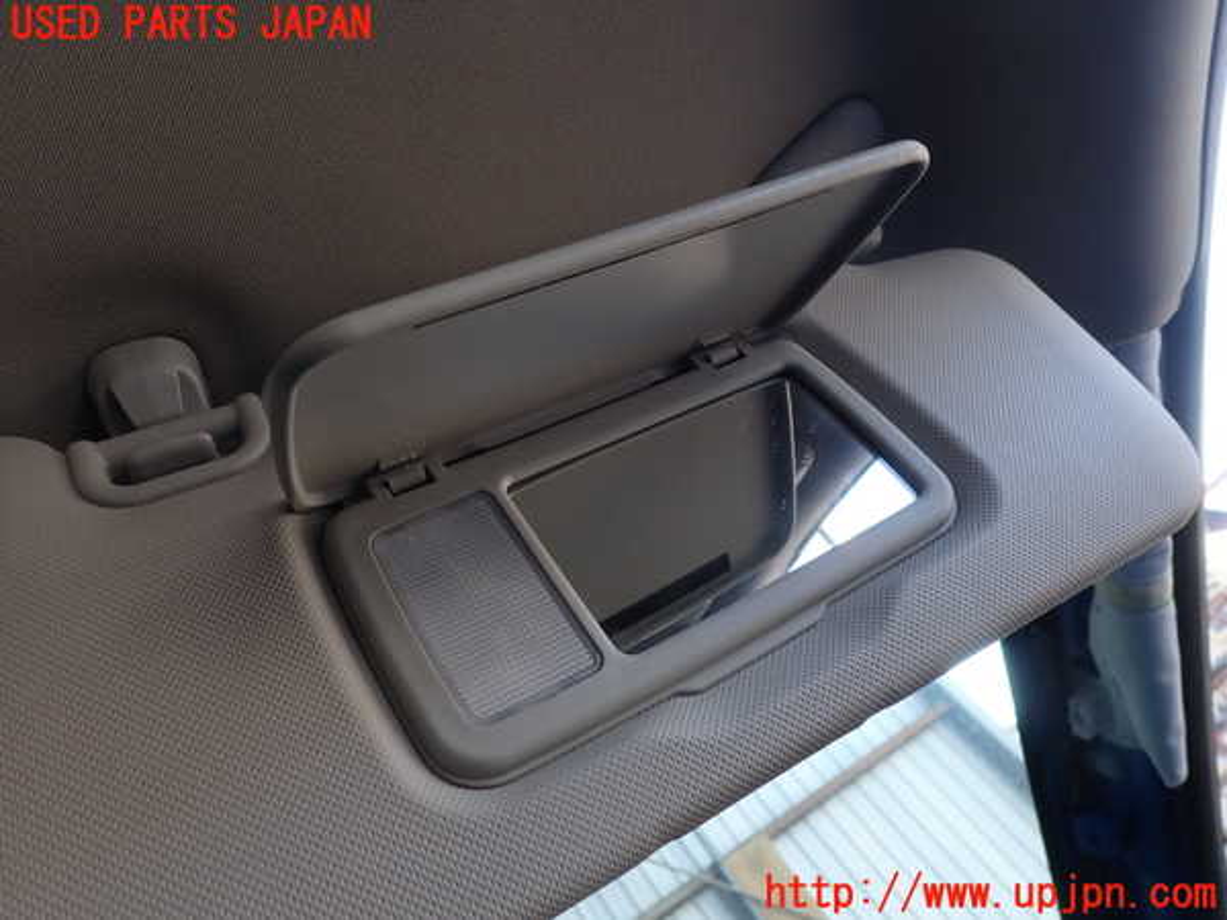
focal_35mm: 25
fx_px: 886
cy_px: 460
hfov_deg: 69.4
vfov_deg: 54.9
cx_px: 614
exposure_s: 1/100
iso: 100
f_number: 2.8
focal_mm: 4.5
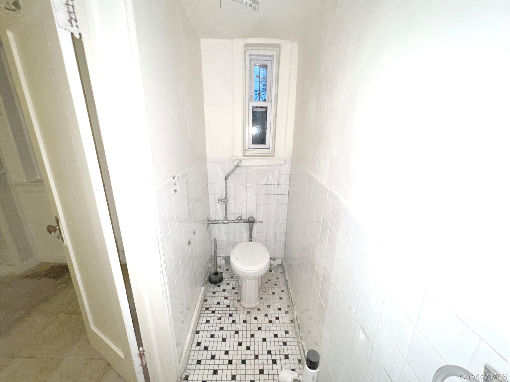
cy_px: 191
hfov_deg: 106.2
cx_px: 255
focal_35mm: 13
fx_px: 192
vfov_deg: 89.9
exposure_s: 1/40
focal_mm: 1.57
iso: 80
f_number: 1.8
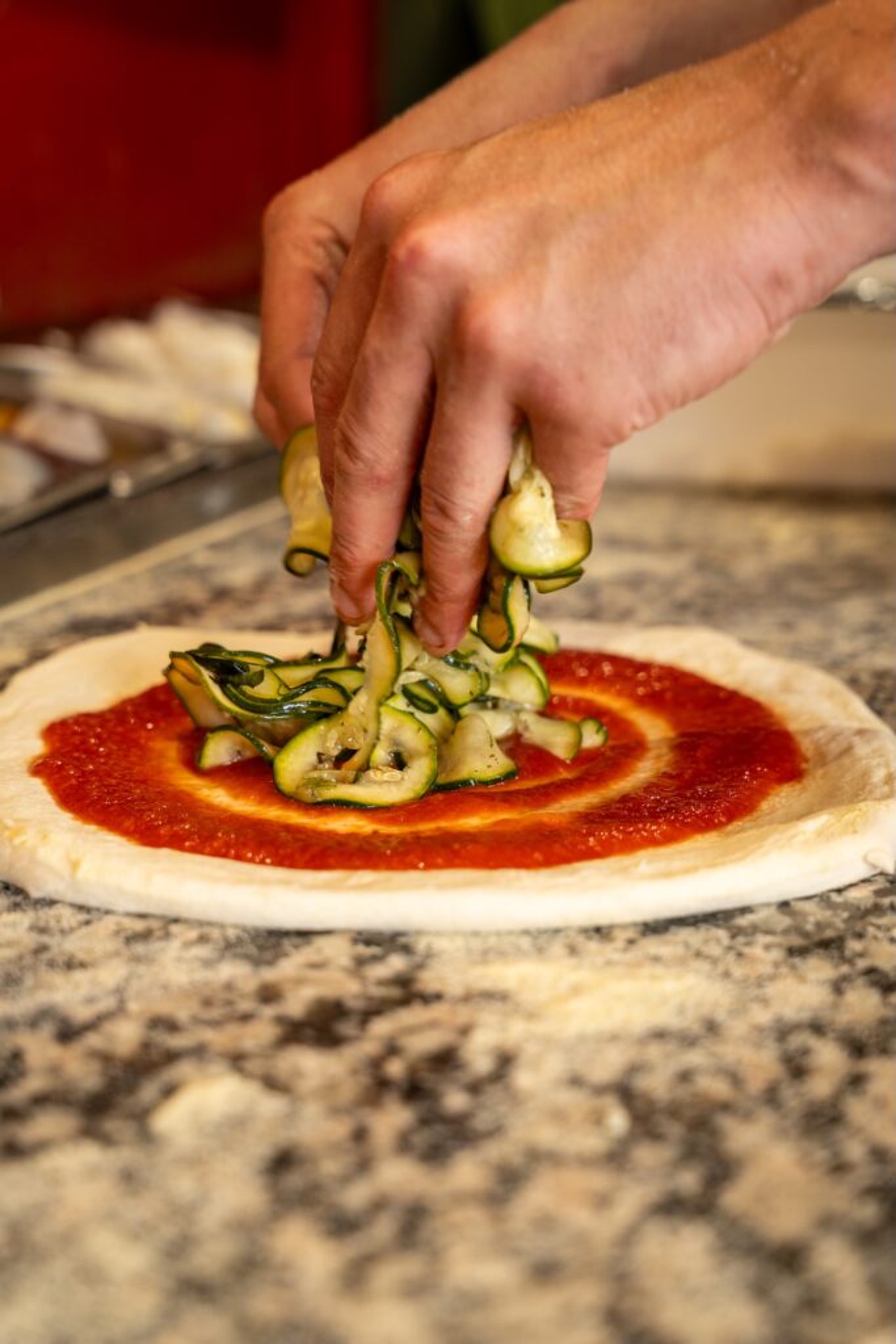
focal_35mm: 50
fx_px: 1862
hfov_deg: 27.1
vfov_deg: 39.7
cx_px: 448
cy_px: 672
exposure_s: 1/160
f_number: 4
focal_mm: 49.9
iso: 800
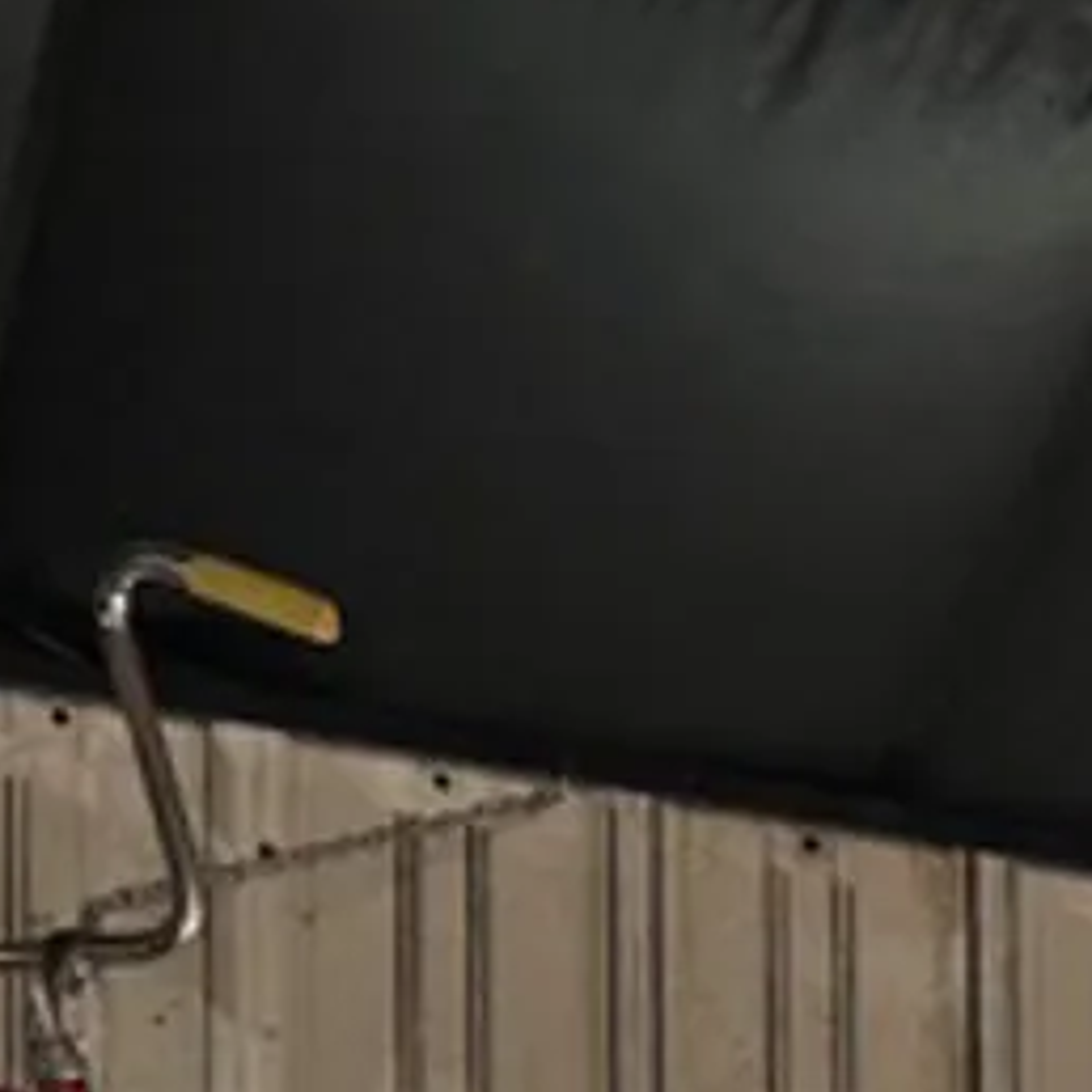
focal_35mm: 158
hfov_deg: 10.2
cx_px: 2243
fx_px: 5639
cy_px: 2857
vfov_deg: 9.5
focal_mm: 6.76
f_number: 1.78
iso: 50
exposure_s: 1/122
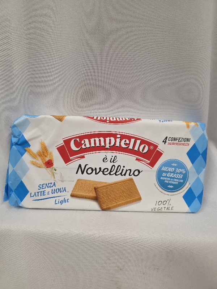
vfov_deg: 73.9
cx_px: 108
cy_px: 144
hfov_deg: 58.9
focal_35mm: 23
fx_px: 192
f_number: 1.7
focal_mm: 6.3
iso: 400
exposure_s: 1/101
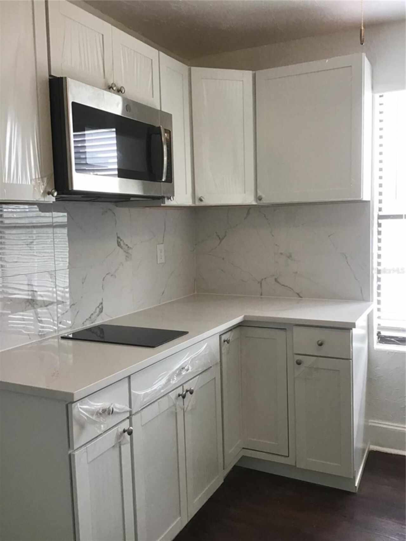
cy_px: 270
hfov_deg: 45.5
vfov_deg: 58.3
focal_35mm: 31
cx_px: 203
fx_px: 485
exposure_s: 1/30
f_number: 2.4
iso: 50
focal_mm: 3.3
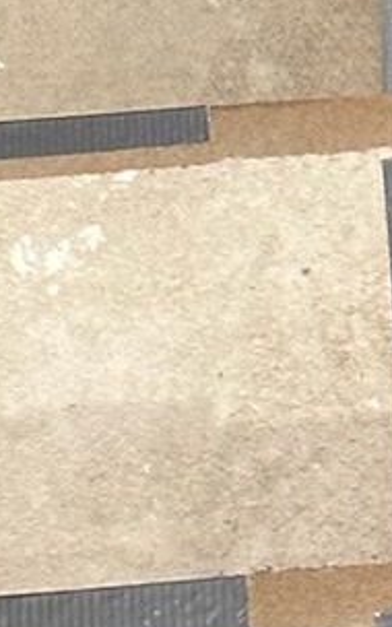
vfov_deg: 5.8
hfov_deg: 3.8
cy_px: -1000
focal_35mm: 343
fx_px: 5863
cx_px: 933
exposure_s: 1/60
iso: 100
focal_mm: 6.86
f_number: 1.78
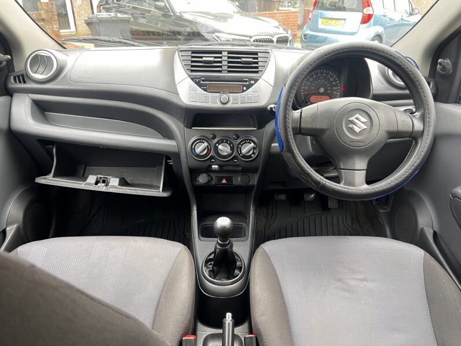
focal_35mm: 26
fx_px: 346
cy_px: 173
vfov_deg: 53.1
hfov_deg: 67.3
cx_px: 230
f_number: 1.5
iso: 125
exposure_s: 1/81
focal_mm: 5.7
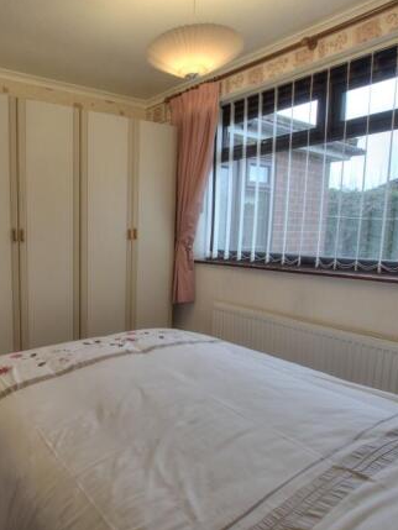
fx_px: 337
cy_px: 264
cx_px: 85
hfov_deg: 57.0
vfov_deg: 76.4
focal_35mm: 22
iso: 400
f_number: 8
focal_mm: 10
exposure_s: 1/8
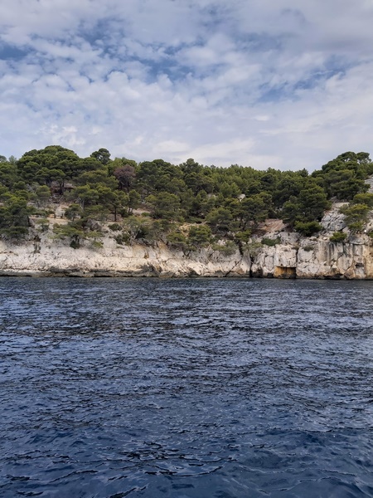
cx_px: 186
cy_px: 249
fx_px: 374
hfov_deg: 53.1
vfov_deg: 67.3
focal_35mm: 26
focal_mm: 3.92
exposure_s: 1/2672
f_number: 1.7
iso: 64
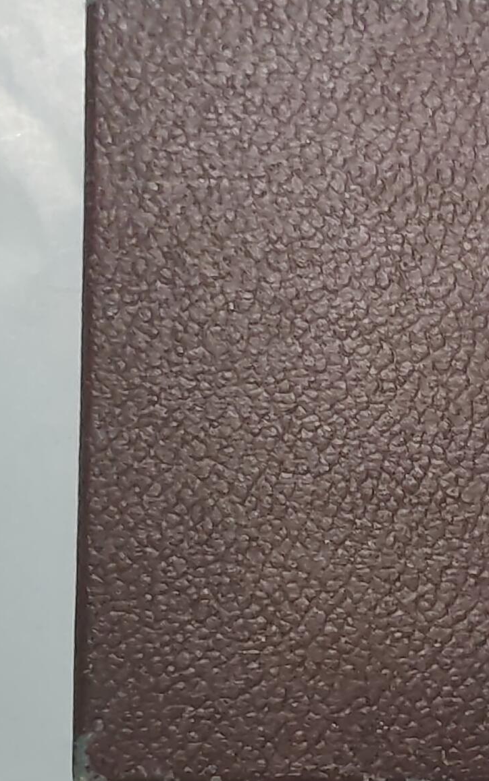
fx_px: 2388
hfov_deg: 11.7
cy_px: 402
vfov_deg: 18.6
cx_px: 362
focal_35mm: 112
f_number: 1.95
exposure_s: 1/33
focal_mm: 5.52
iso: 800
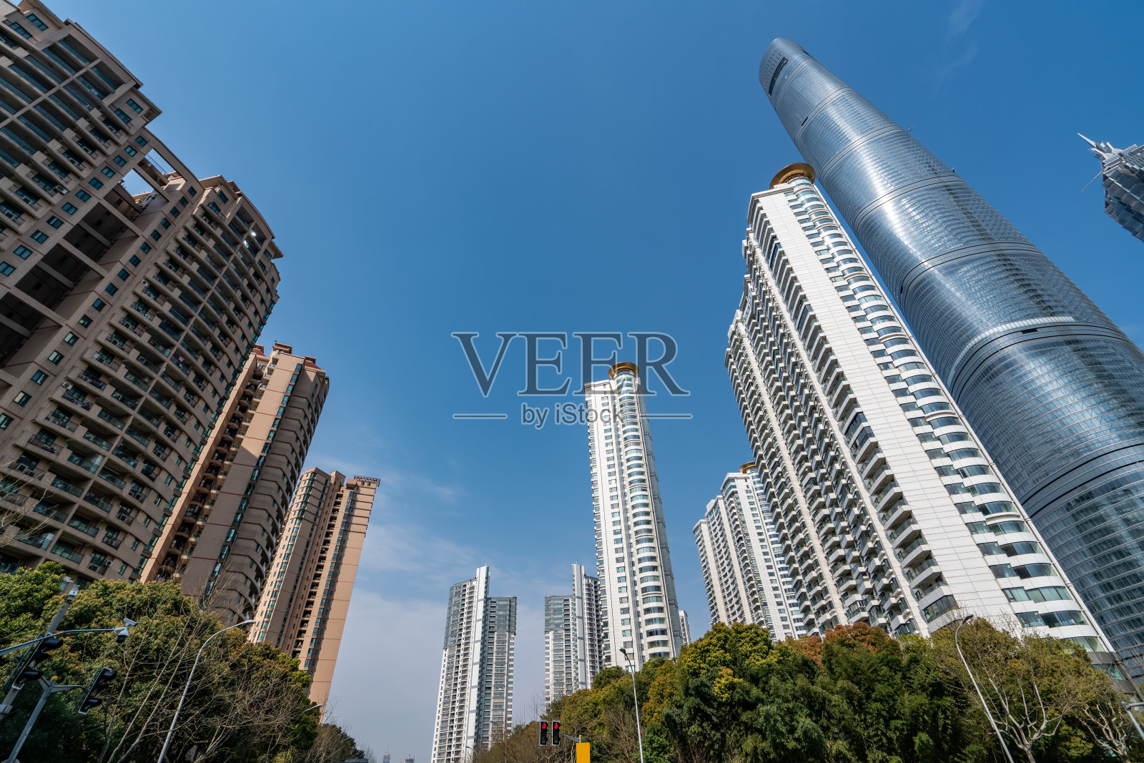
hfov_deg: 96.7
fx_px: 508
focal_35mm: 16
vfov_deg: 73.8
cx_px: 572
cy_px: 382
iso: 200
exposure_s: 1/1000
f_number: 8
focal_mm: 16
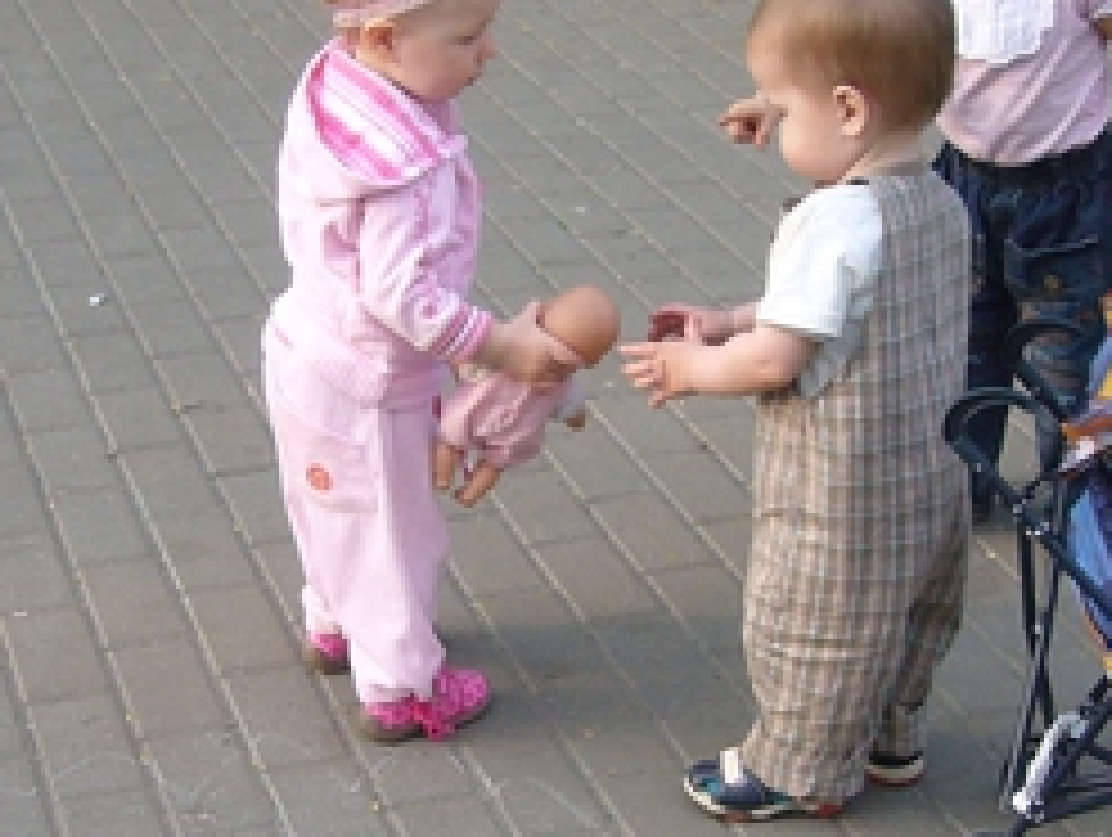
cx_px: 842
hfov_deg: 36.5
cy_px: 369
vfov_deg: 28.6
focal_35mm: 51
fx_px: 1641
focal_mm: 4.6
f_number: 2.8
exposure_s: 1/160
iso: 80
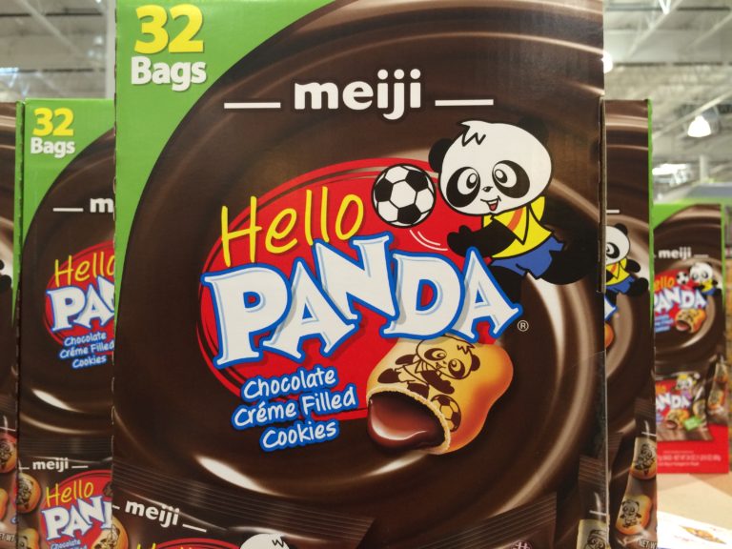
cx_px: 366
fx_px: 613
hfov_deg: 61.7
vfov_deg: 48.2
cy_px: 274
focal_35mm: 29
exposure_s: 1/30
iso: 125
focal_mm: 4.15
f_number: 2.2
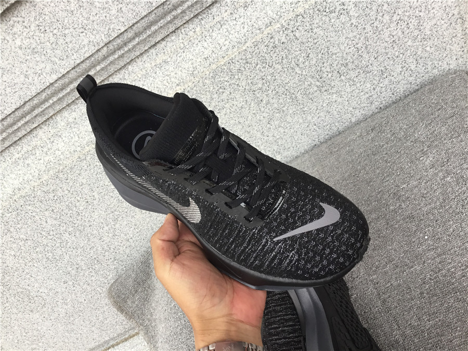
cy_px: 176
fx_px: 419
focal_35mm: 31
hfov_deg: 58.4
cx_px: 234
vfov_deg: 45.4
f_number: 2.4
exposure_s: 1/50
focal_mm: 3.3
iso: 32
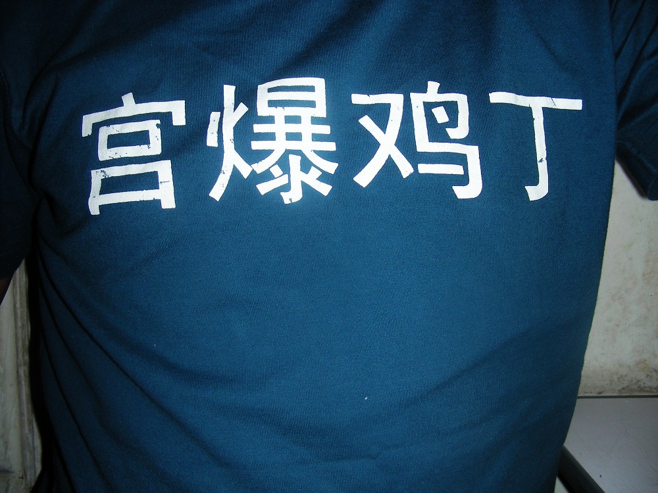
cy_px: 246
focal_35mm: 38
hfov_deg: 49.0
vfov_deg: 37.7
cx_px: 329
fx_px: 722
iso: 50
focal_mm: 6.3
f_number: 3.5
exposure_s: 1/60
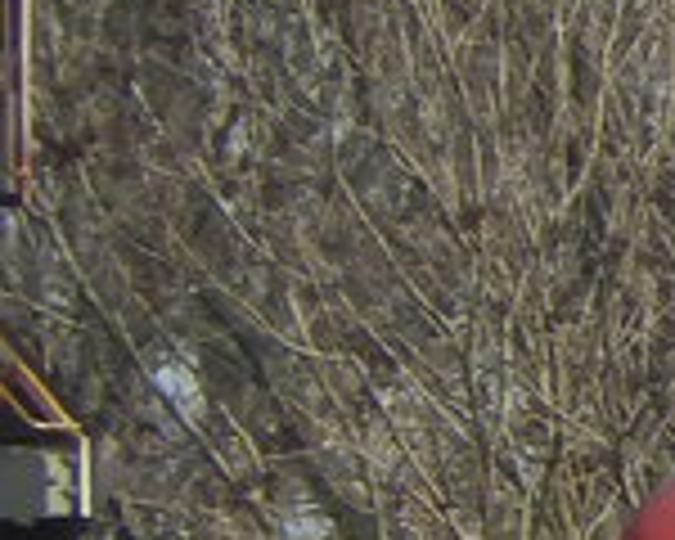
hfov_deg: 0.7
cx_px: 2259
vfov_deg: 0.6
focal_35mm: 2592
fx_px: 51781
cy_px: 306
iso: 125
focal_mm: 59.5
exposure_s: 1/320
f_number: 6
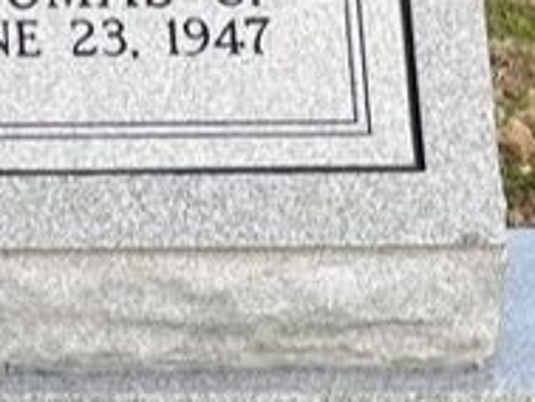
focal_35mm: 176
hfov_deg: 10.5
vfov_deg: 8.4
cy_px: 212
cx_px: -436
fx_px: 2722
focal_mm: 5.1
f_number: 1.6
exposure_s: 1/409
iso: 50
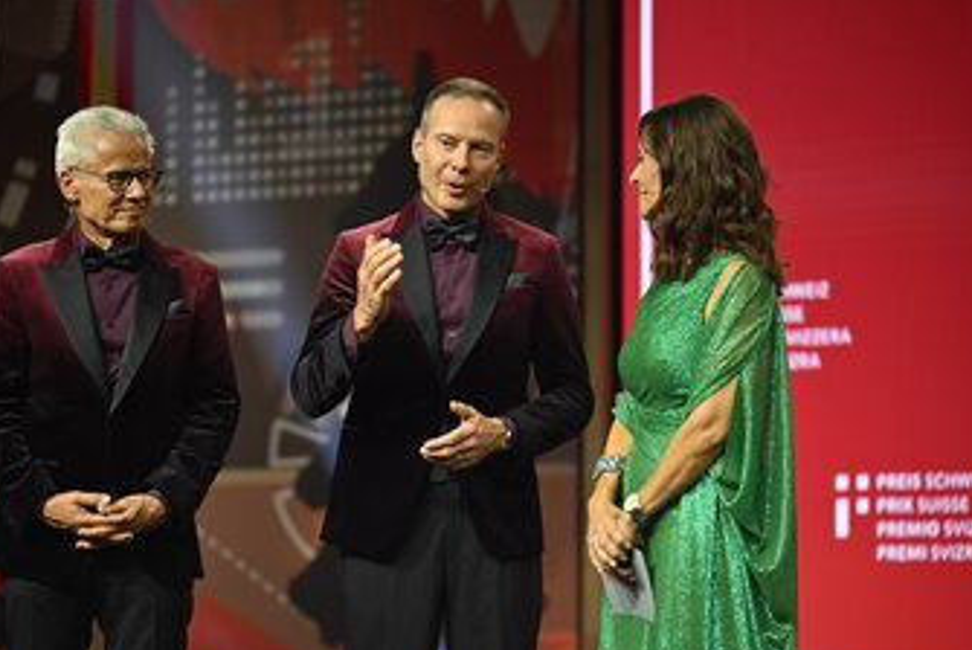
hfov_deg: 11.5
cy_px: 382
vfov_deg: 7.7
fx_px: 4837
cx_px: 427
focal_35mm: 179
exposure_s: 1/125
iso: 640
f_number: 2.8
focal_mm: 150
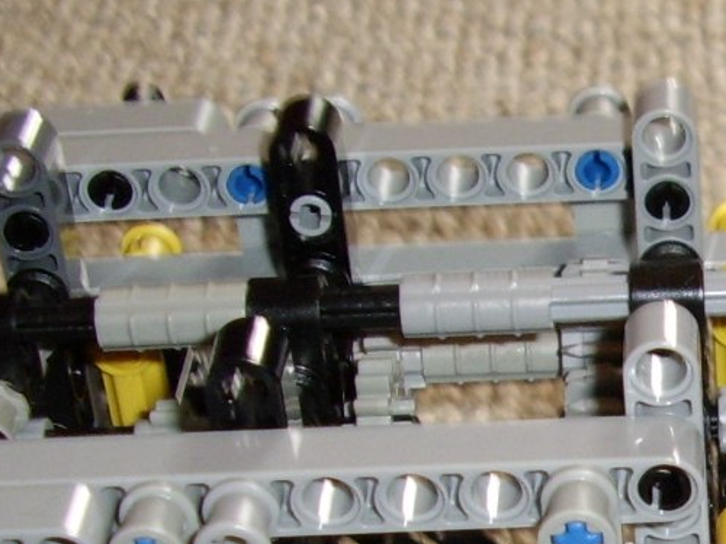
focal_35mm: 96
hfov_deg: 19.1
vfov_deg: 15.0
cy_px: 599
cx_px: 908
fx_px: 2013
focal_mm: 5.8
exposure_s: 1/30
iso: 141
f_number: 2.9
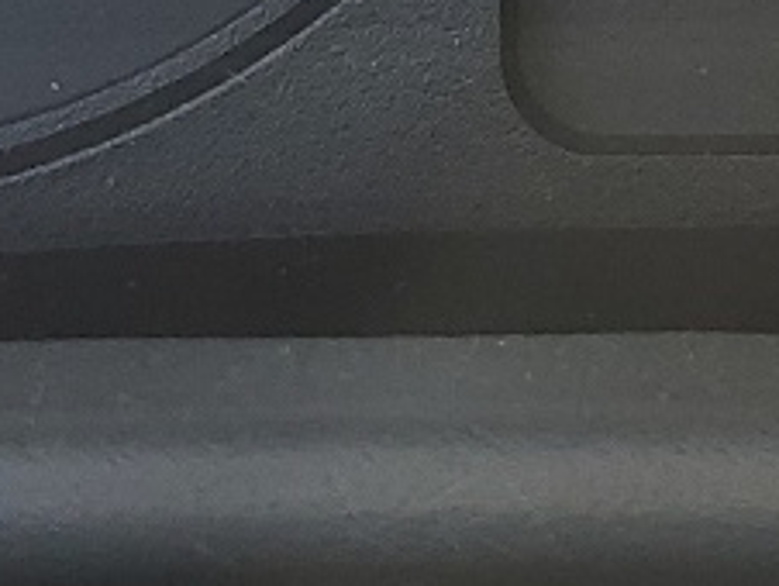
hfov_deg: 10.6
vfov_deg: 7.5
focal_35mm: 184
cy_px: -900
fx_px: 4145
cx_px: 907
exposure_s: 1/175
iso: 50
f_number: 1.5
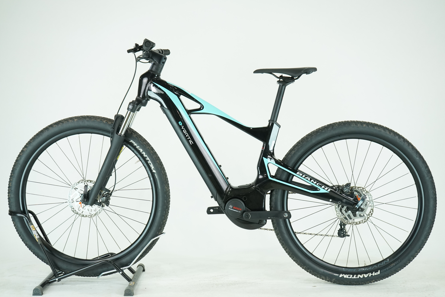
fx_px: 643
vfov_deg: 26.0
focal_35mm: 52
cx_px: 222
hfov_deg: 38.2
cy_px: 148
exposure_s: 1/200
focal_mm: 52
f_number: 5.6
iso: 1600
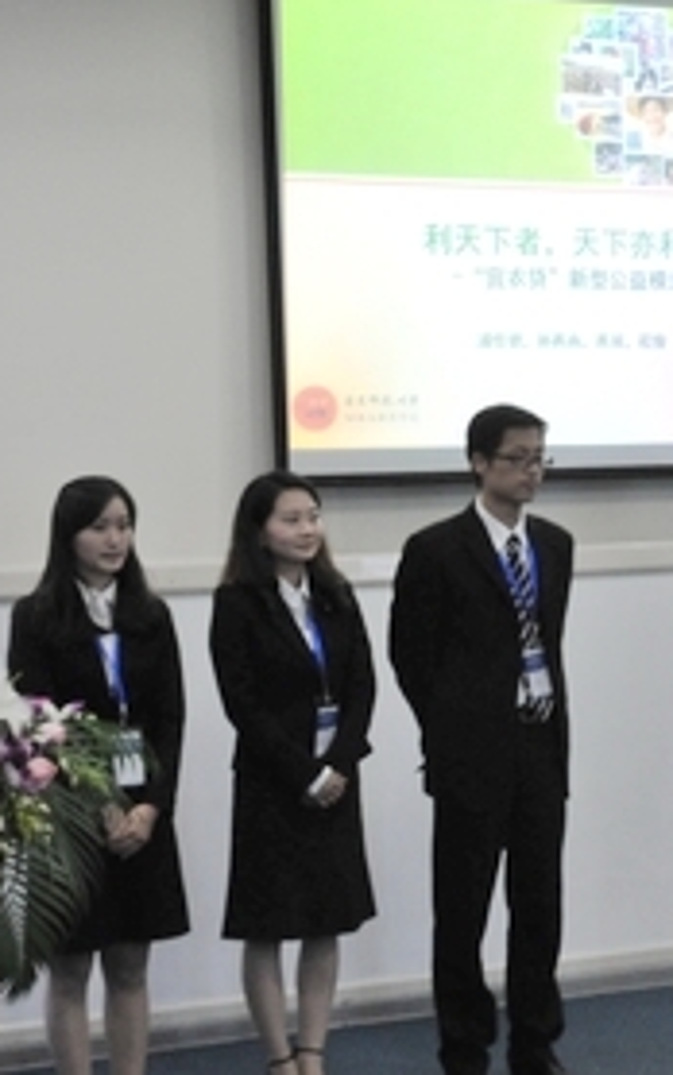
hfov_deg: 15.5
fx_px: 2463
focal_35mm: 84
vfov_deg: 24.6
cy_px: 524
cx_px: 503
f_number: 5.6
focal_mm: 34
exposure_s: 1/30
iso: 1600
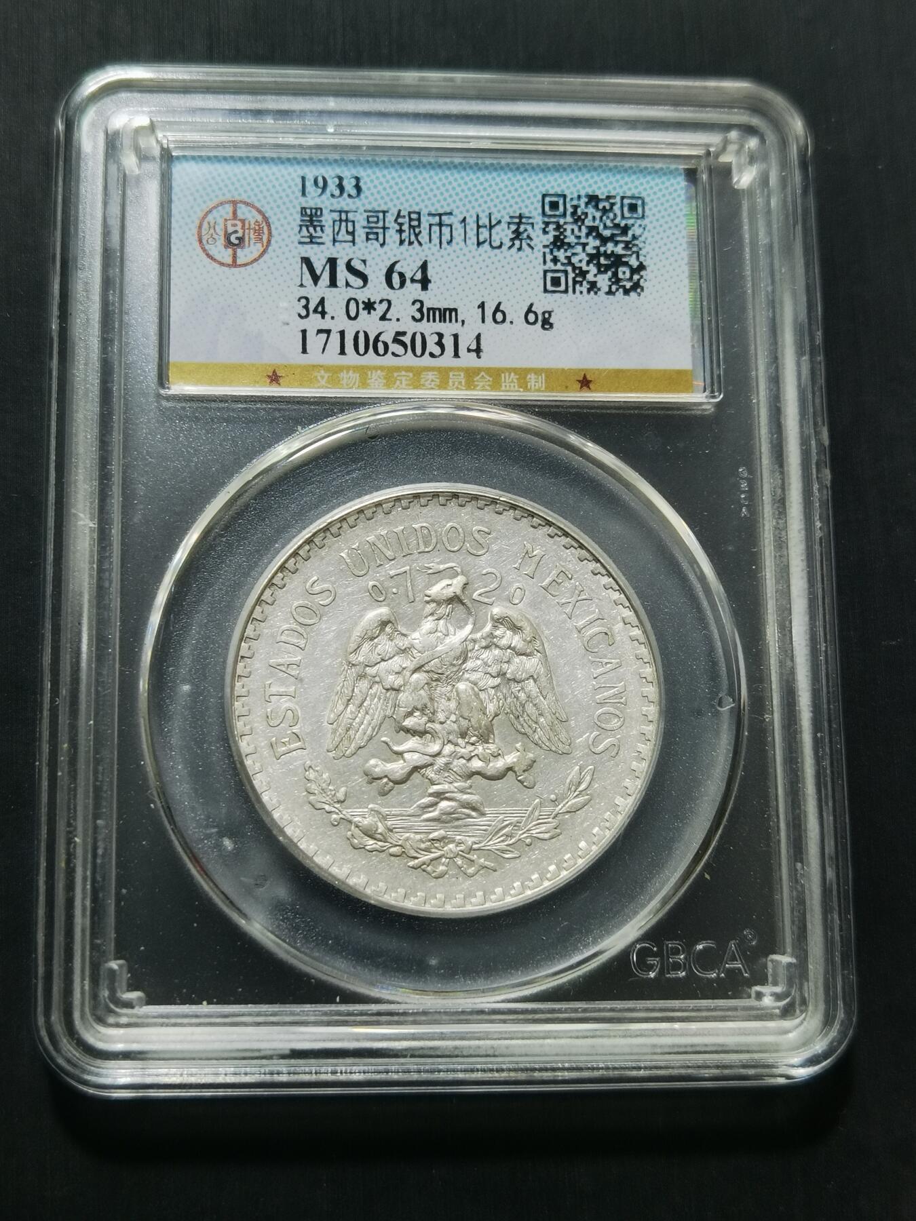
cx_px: 458
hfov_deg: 25.2
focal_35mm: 58
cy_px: 610
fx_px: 2046
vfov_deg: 33.2
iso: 64
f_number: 1.9
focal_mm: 6.67
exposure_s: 1/100
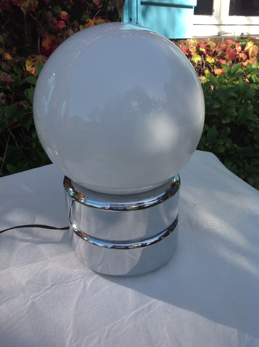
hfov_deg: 40.6
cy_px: 174
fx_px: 350
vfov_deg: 52.7
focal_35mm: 35
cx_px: 130
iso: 50
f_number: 2.4
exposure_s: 1/737
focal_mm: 4.28
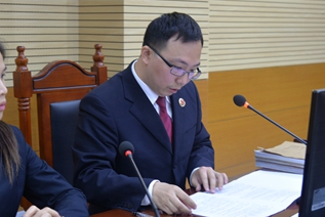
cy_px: 126
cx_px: 147
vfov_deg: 19.0
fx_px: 651
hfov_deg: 28.0
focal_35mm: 72
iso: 800
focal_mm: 38
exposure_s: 1/30
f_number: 4
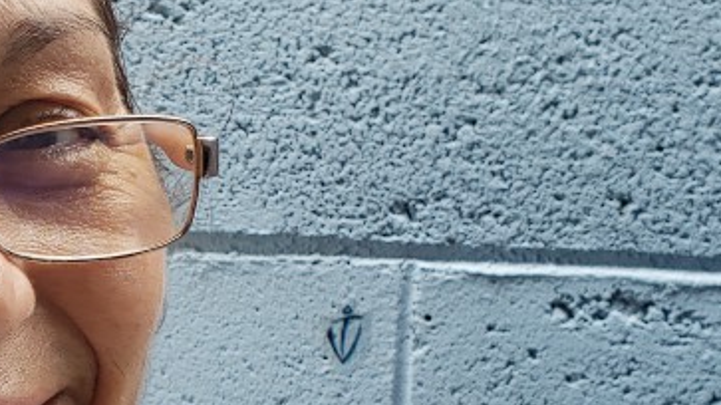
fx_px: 1491
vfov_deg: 15.3
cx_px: -20
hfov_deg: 25.7
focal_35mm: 78
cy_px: 361
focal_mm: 4.3
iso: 50
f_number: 2.4
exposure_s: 1/106
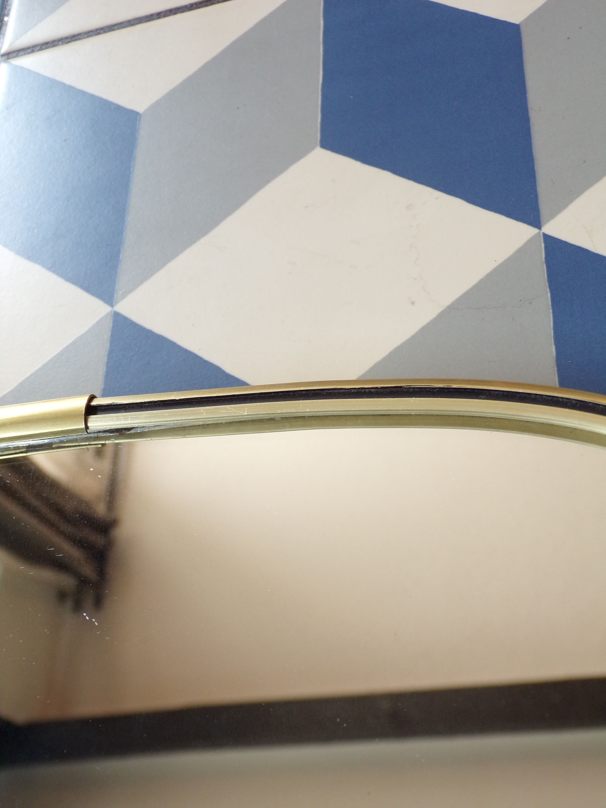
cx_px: 303
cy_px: 404
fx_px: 980
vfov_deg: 44.8
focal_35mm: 42
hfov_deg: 34.3
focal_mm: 7.6
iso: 200
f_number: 3.4
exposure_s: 1/28
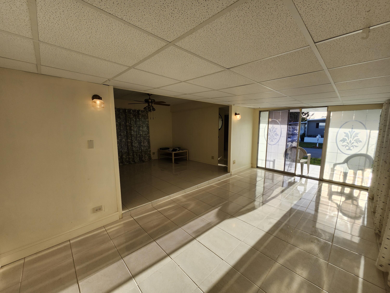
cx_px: 195
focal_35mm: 13
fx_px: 146
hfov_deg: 106.2
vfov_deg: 89.9
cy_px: 146
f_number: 2.2
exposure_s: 1/593
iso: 40
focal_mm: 1.74
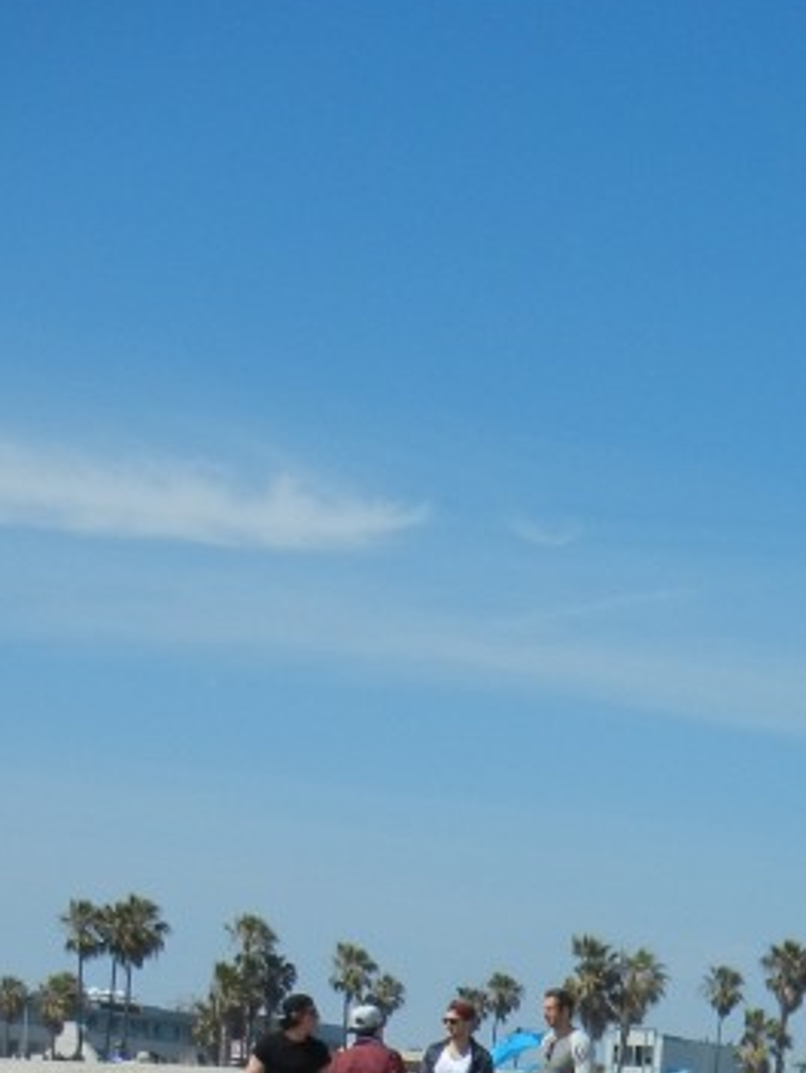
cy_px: 1416
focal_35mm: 87
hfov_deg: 16.5
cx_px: 873
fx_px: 2699
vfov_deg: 20.4
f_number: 7
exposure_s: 1/646
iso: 160
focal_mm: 5.4
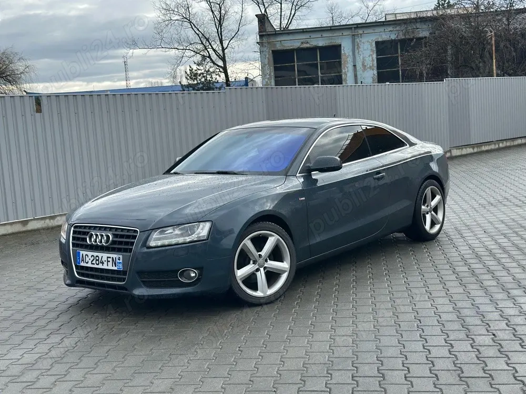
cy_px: 197
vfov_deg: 30.3
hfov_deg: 39.7
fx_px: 729
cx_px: 263
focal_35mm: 48
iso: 100
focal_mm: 6.86
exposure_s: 1/1848
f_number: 1.78
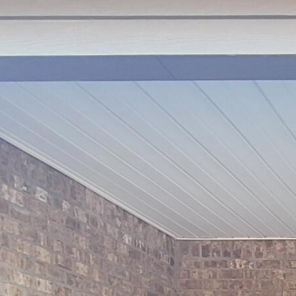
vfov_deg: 18.9
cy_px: 480
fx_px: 745
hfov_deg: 19.3
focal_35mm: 77
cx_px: 461
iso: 64
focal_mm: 2.2
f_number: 2.2
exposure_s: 1/60
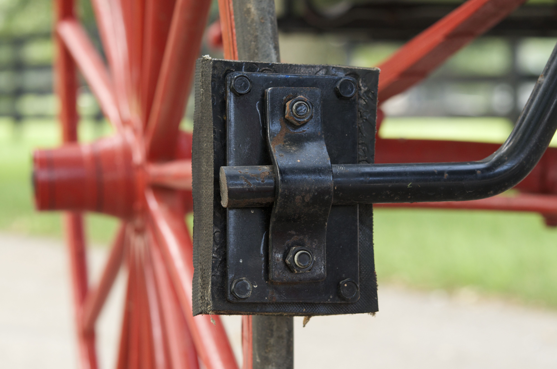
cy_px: 184
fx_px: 1390
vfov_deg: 15.1
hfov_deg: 22.7
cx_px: 278
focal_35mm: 90
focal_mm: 60
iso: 640
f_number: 5.6
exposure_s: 1/125
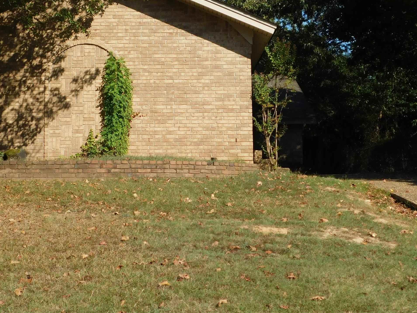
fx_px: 699
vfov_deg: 25.2
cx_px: 168
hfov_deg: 33.1
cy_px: 118
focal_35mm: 58
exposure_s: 1/1250
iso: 125
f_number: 3.5
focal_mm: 6.3
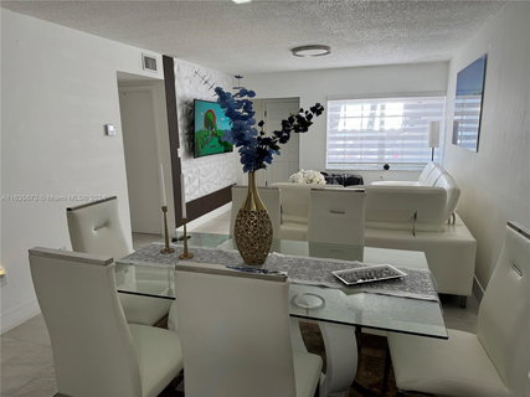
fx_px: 367
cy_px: 198
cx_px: 265
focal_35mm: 24
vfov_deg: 56.8
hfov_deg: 71.6
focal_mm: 6.76
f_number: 1.78
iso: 100
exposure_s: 1/122
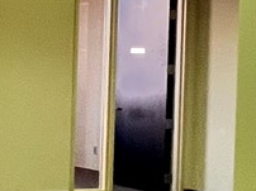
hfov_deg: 13.8
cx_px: -351
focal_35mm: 103
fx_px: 761
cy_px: 78
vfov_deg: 14.3
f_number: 1.8
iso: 200
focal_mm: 1.57
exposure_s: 1/60
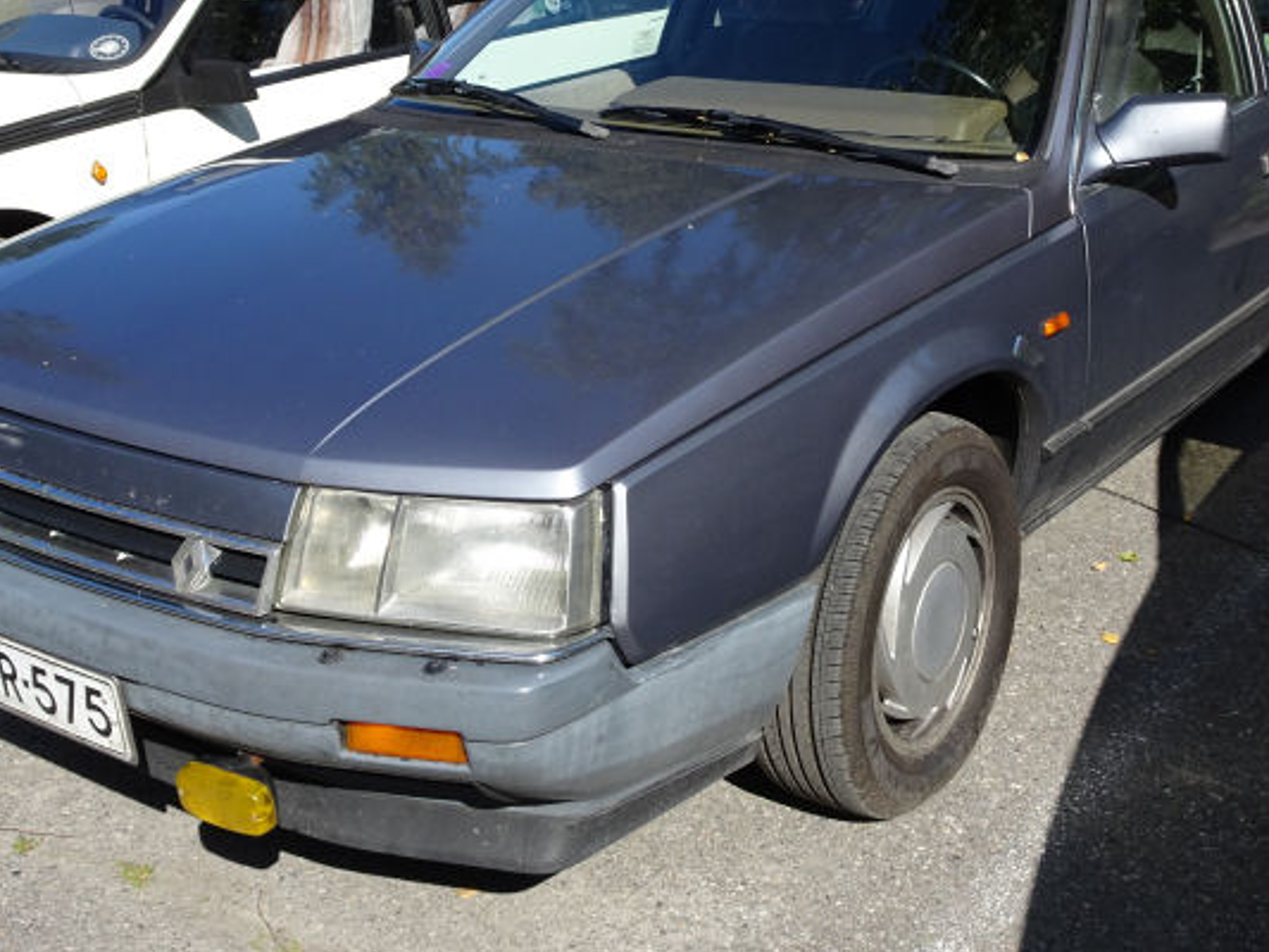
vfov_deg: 31.8
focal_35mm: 45
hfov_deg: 42.1
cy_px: 276
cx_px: 667
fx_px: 1650
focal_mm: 5.09
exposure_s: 1/640
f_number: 4
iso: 80
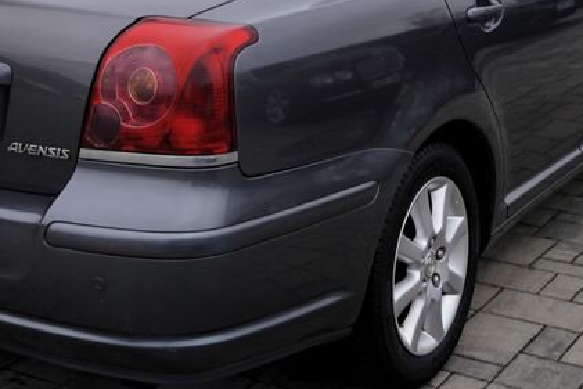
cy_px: 23
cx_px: 198
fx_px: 1183
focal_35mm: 73
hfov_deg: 27.5
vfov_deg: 18.3
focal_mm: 30
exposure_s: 1/60
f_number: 4
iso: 100
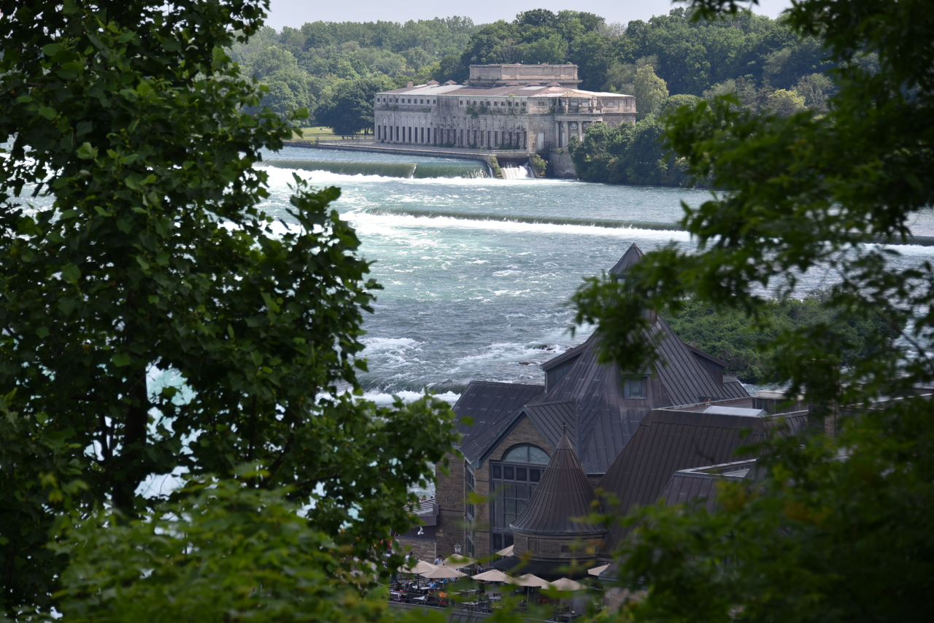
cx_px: 467
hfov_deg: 15.2
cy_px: 312
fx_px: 3503
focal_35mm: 135
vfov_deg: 10.2
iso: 100
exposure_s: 1/320
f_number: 6.3
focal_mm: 135
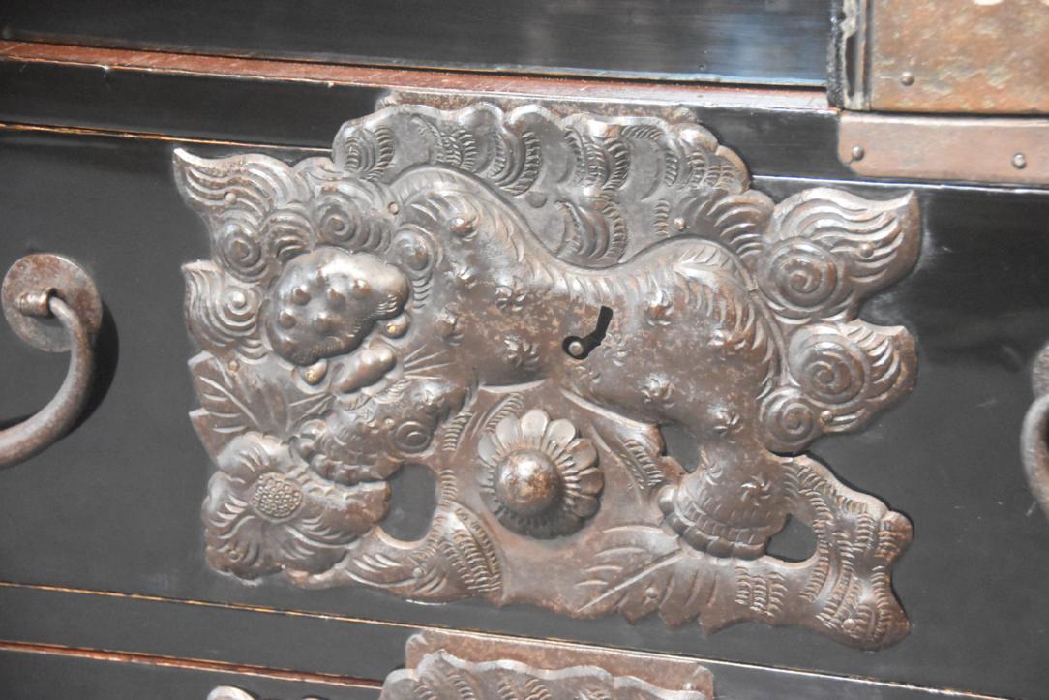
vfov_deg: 12.2
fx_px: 3278
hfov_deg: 18.2
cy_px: 350
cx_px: 524
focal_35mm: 112
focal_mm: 75
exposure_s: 1/60
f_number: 5.3
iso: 10000
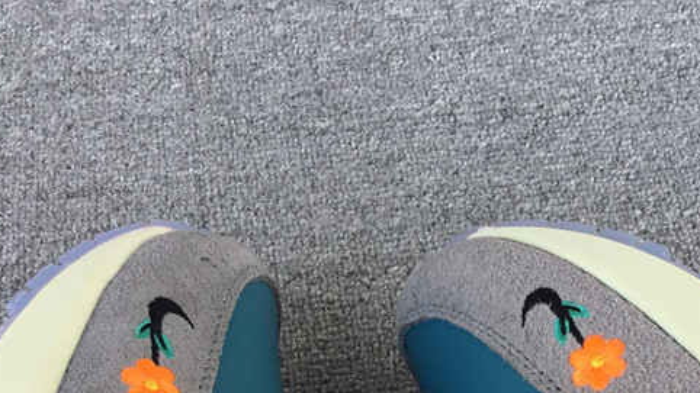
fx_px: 1169
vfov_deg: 18.3
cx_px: 446
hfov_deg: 33.1
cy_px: 442
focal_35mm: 63
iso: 25
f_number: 2.4
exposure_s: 1/106
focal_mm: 3.3
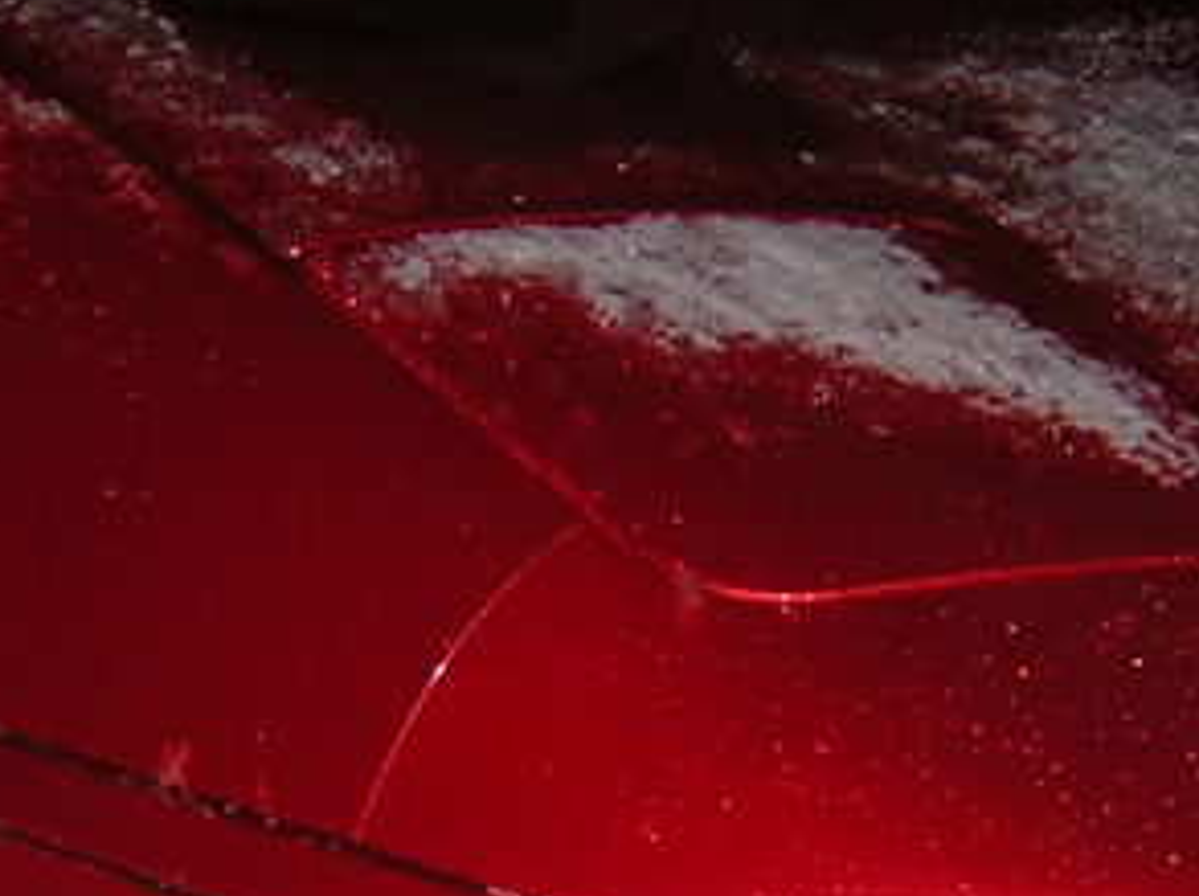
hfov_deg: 15.7
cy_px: 524
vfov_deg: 11.7
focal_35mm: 126
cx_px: 487
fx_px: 4359
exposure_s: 1/60.1
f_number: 2.6
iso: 100
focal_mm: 4.7
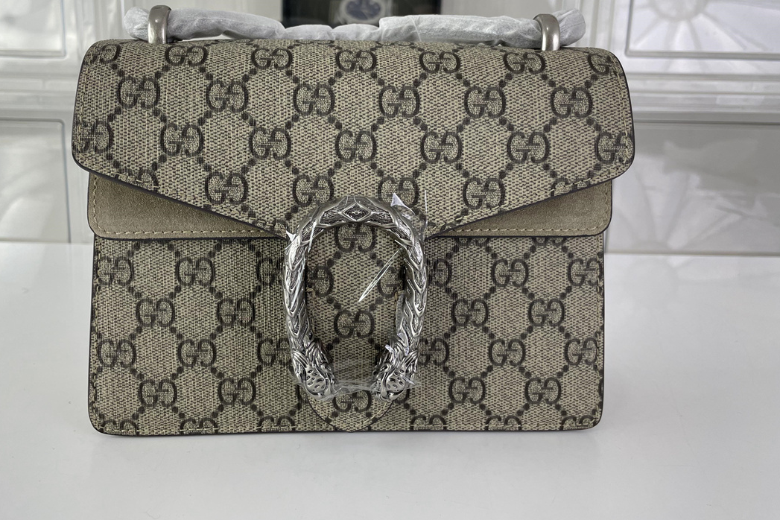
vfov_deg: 42.0
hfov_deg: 60.1
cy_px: 198
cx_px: 343
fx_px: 672
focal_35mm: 31
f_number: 1.6
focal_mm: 4.2
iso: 32
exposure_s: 1/202
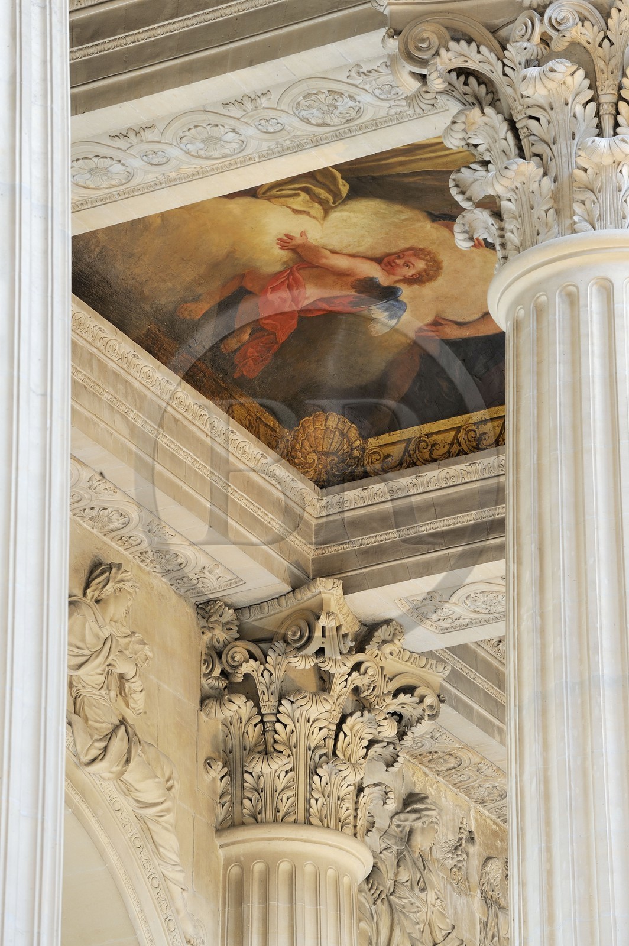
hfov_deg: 8.6
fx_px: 4200
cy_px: 473
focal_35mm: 160
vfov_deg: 12.8
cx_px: 314
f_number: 13
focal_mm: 160
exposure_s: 8
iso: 200
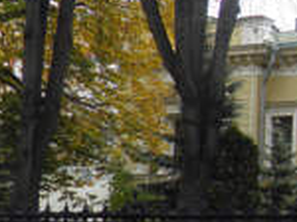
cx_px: 560
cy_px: 114
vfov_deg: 12.7
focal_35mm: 116
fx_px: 994
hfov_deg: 14.6
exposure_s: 1/50
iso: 50
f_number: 3.6
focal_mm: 4.9
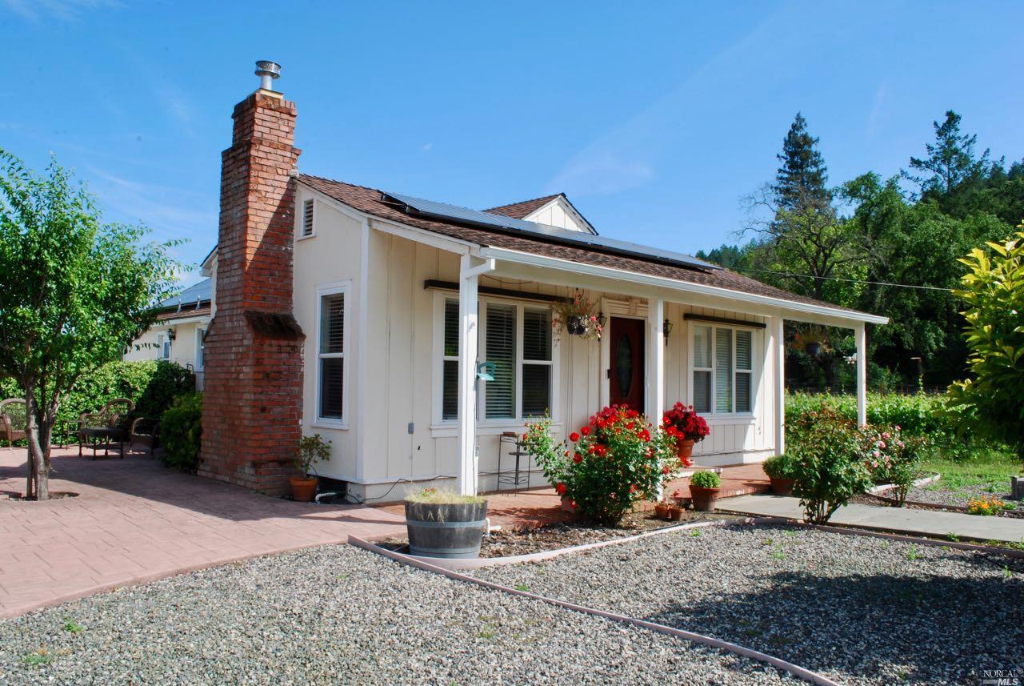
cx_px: 512
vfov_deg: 48.1
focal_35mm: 27
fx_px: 769
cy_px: 343
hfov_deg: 67.3
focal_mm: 18
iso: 100
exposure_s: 1/20
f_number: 22
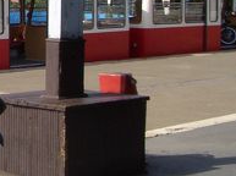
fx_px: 803
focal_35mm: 118
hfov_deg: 15.9
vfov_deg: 12.4
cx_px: -62
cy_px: 6
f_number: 4.3
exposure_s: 1/320
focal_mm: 5.8
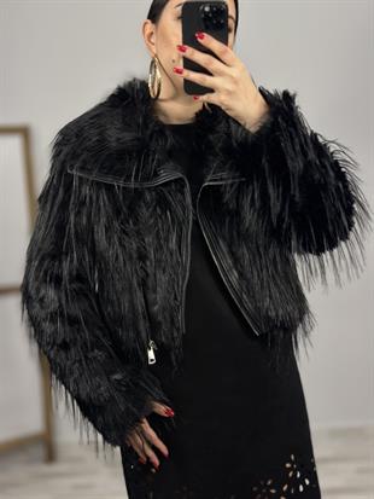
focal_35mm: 48
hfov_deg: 30.3
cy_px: 250
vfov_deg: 39.6
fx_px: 691
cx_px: 187
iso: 100
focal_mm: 6.86
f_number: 1.78
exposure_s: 1/100
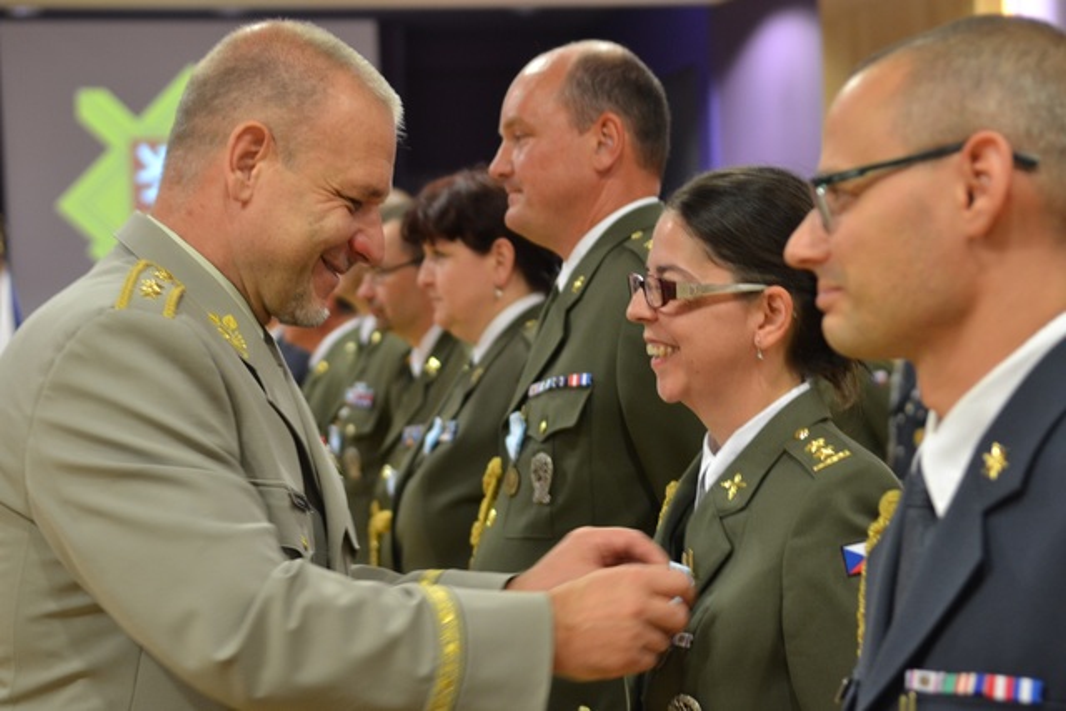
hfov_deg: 26.0
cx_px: 533
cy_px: 356
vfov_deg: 17.5
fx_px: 2310
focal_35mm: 78
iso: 800
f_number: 3.2
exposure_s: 1/40
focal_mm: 52
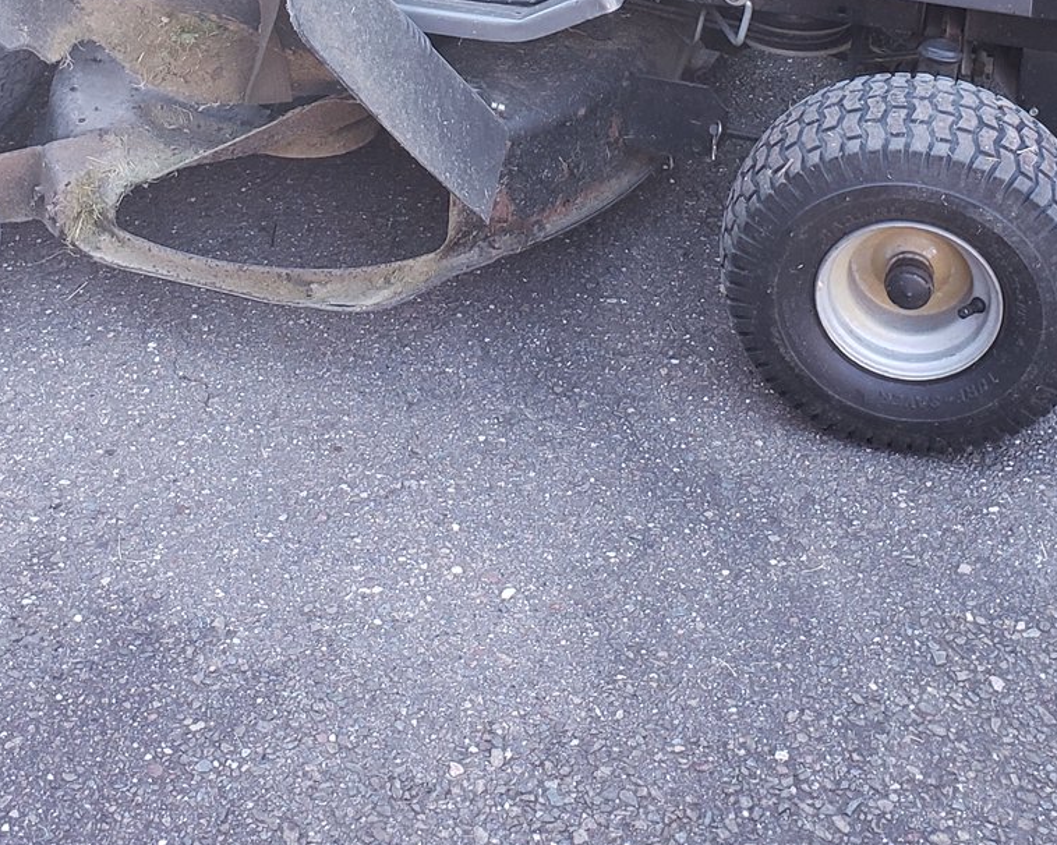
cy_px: -167
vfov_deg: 21.2
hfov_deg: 28.3
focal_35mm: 67
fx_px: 2095
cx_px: 427
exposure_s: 1/60
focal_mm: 4.3
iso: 80
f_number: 2.4
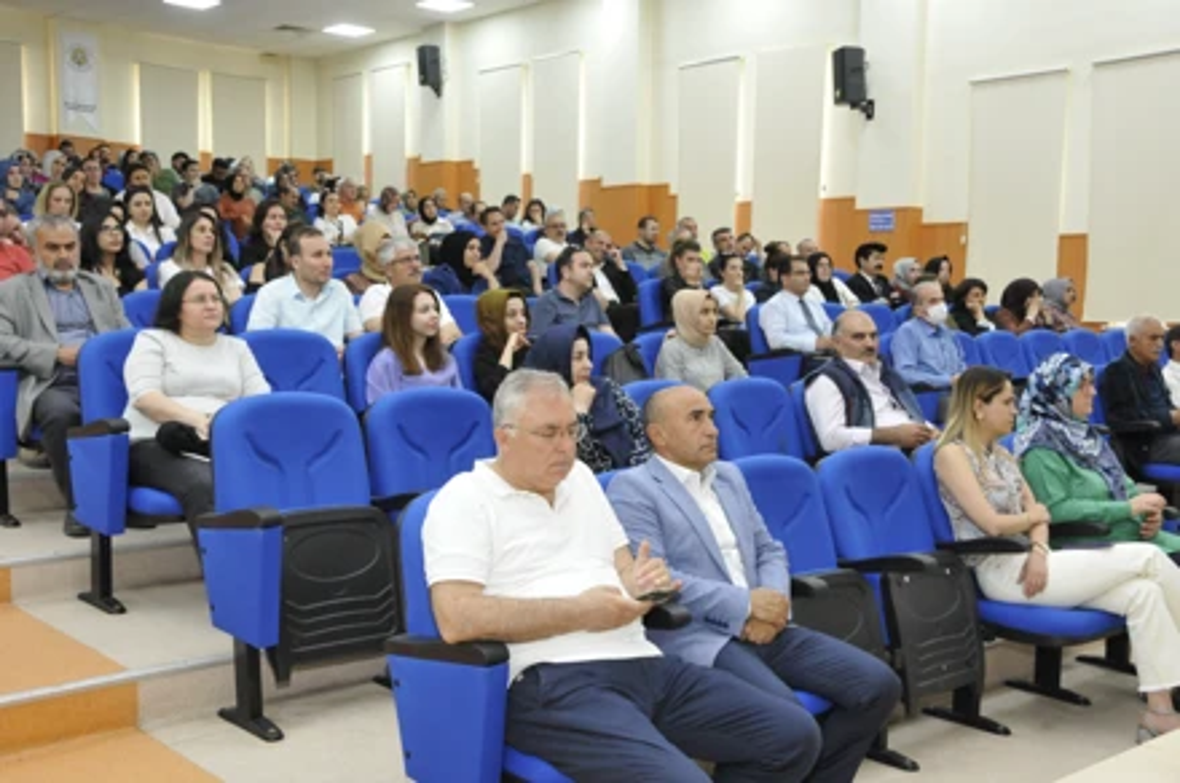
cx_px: 590
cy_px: 392
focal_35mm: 39
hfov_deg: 49.6
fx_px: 1276
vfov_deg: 34.1
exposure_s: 1/60
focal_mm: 26
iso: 1600
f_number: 5
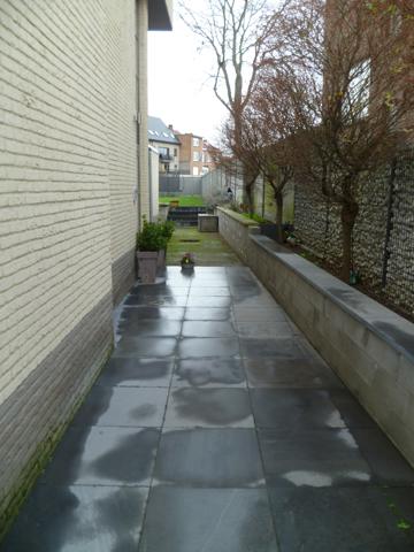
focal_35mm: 28
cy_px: 276
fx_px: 446
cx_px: 207
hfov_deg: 49.7
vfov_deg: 63.4
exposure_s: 1/40
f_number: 2.8
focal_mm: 5
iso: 80
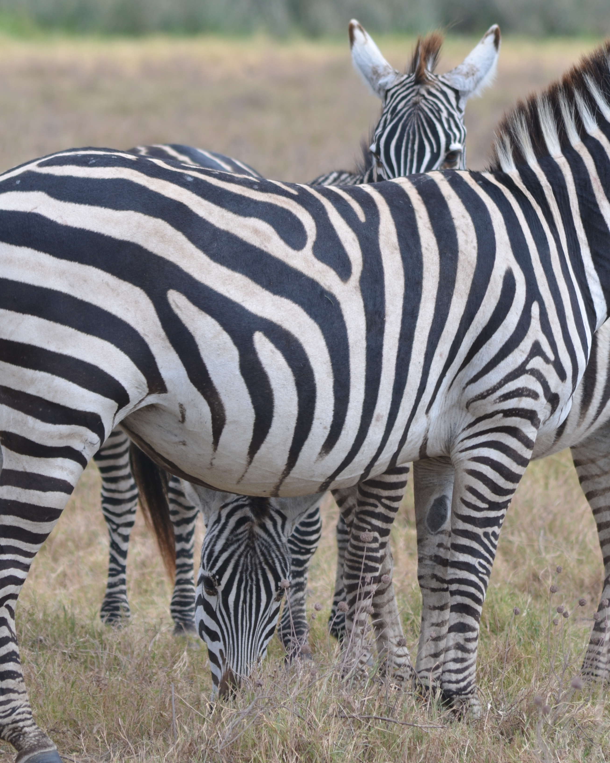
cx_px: 329
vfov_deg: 4.7
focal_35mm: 415
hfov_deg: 3.7
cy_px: 382
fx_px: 9359
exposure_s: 1/400
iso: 100
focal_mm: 195
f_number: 6.3
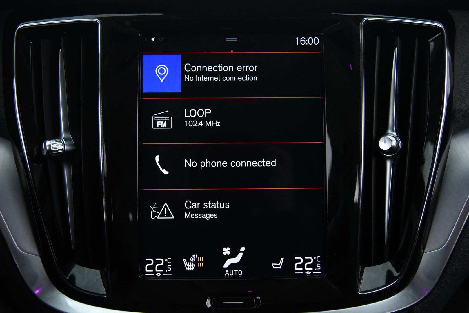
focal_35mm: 38
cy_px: 156
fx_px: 495
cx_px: 234
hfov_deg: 50.7
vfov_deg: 35.1
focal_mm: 38
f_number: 4
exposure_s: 1/40
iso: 4000
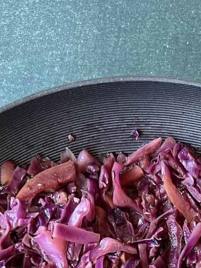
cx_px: 181
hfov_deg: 20.0
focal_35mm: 72
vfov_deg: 23.7
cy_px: 351
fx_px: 558
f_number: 1.5
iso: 125
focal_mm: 5.7
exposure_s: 1/96
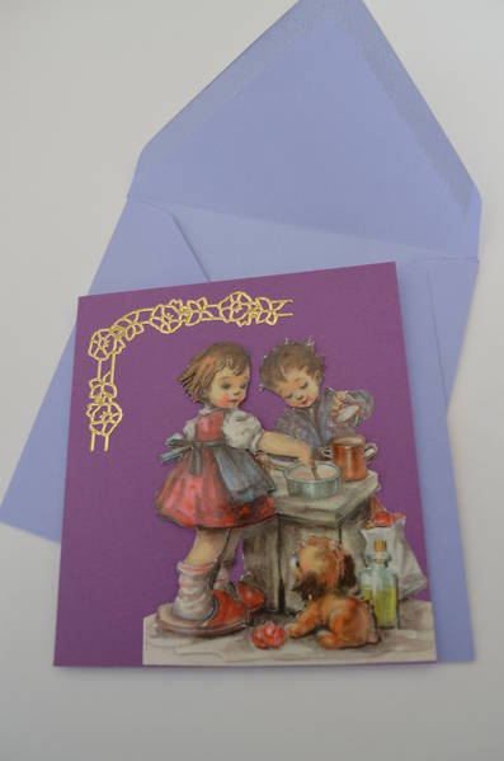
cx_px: 252
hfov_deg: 43.4
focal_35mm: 30
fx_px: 633
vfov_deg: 62.0
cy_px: 380
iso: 400
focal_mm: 20
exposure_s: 1/60
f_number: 7.1
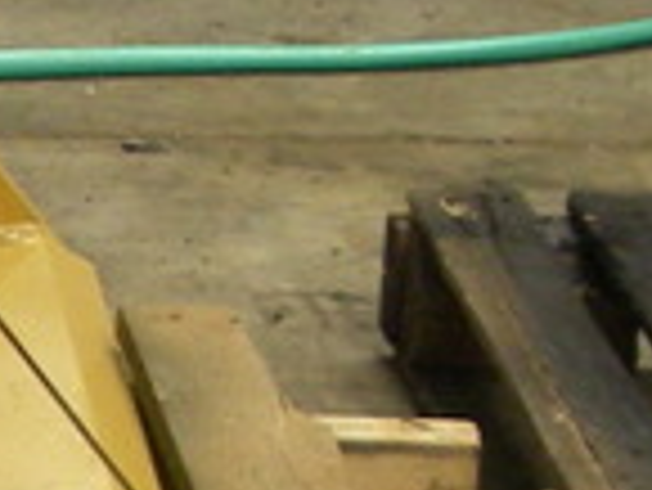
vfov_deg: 5.5
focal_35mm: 268
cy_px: 778
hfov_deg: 7.2
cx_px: -454
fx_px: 5052
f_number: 2.7
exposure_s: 1/50
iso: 160
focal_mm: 6.2
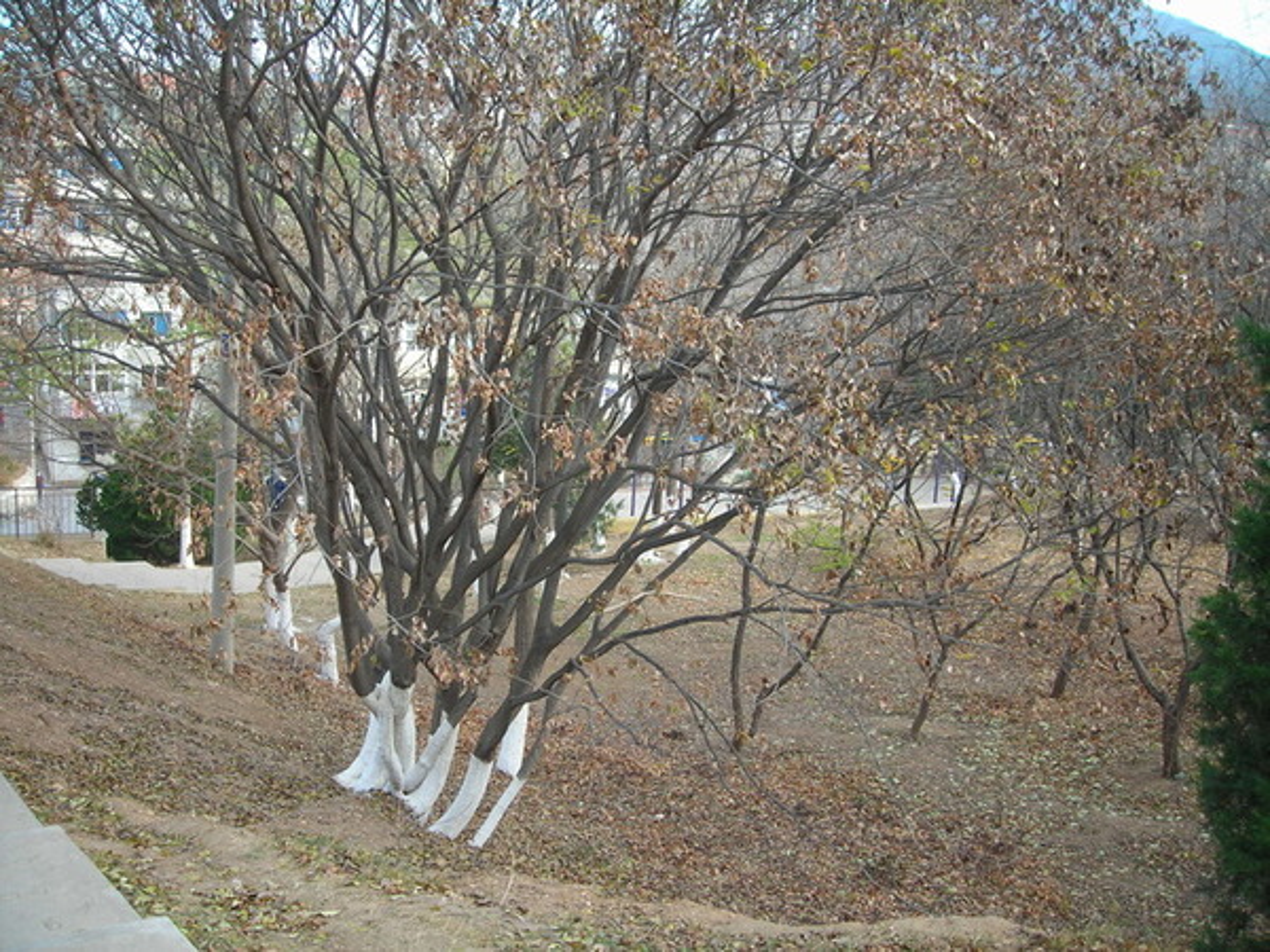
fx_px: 1394
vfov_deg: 37.7
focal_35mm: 38
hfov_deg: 49.0
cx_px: 635
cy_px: 476
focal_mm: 6.3
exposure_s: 1/45.6
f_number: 3.2
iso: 50
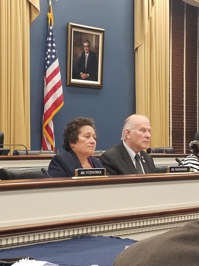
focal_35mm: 26
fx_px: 199
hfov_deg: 53.1
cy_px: 133
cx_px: 100
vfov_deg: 67.3
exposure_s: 1/40
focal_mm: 4.2
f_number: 1.7
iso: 125
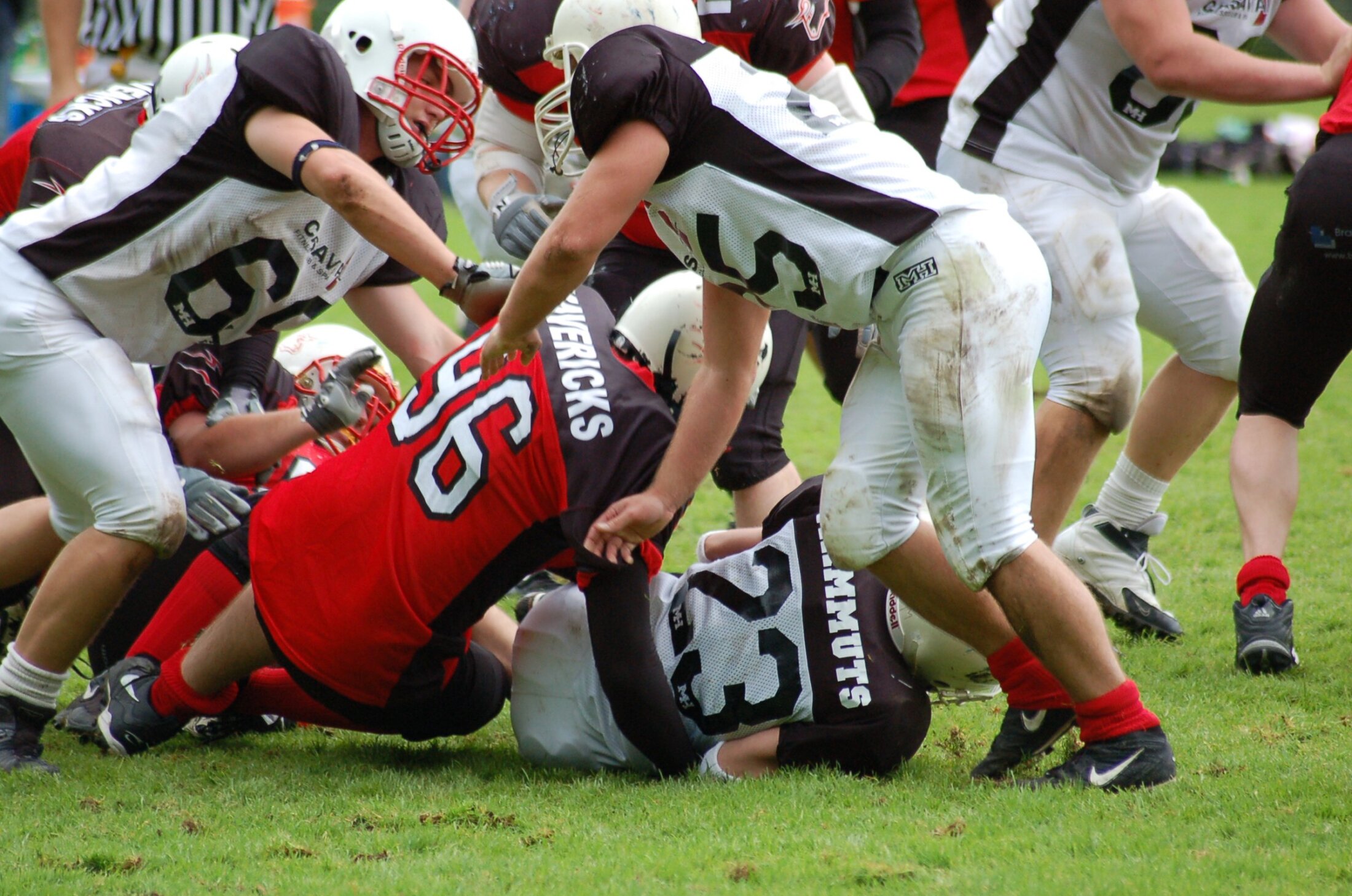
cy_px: 448
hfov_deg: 7.1
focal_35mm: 292
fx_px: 10964
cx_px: 676
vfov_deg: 4.7
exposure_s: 1/500
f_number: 5
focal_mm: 195
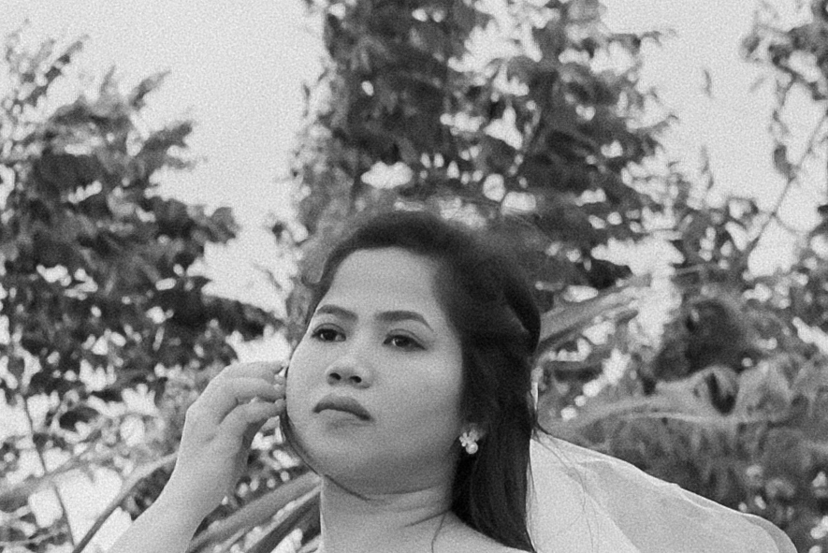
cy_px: 624
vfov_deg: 5.8
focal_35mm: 238
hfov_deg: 8.4
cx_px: -426
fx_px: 5476
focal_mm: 35
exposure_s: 1/125
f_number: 3.2
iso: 500
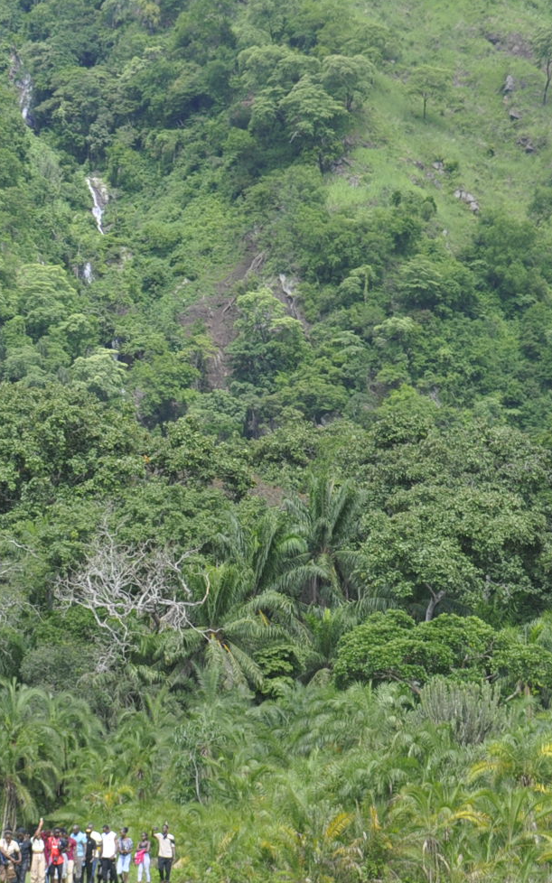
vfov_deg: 21.3
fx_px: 2338
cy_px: 637
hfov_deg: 13.4
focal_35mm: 97
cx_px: 60
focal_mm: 29
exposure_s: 1/200
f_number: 7.1
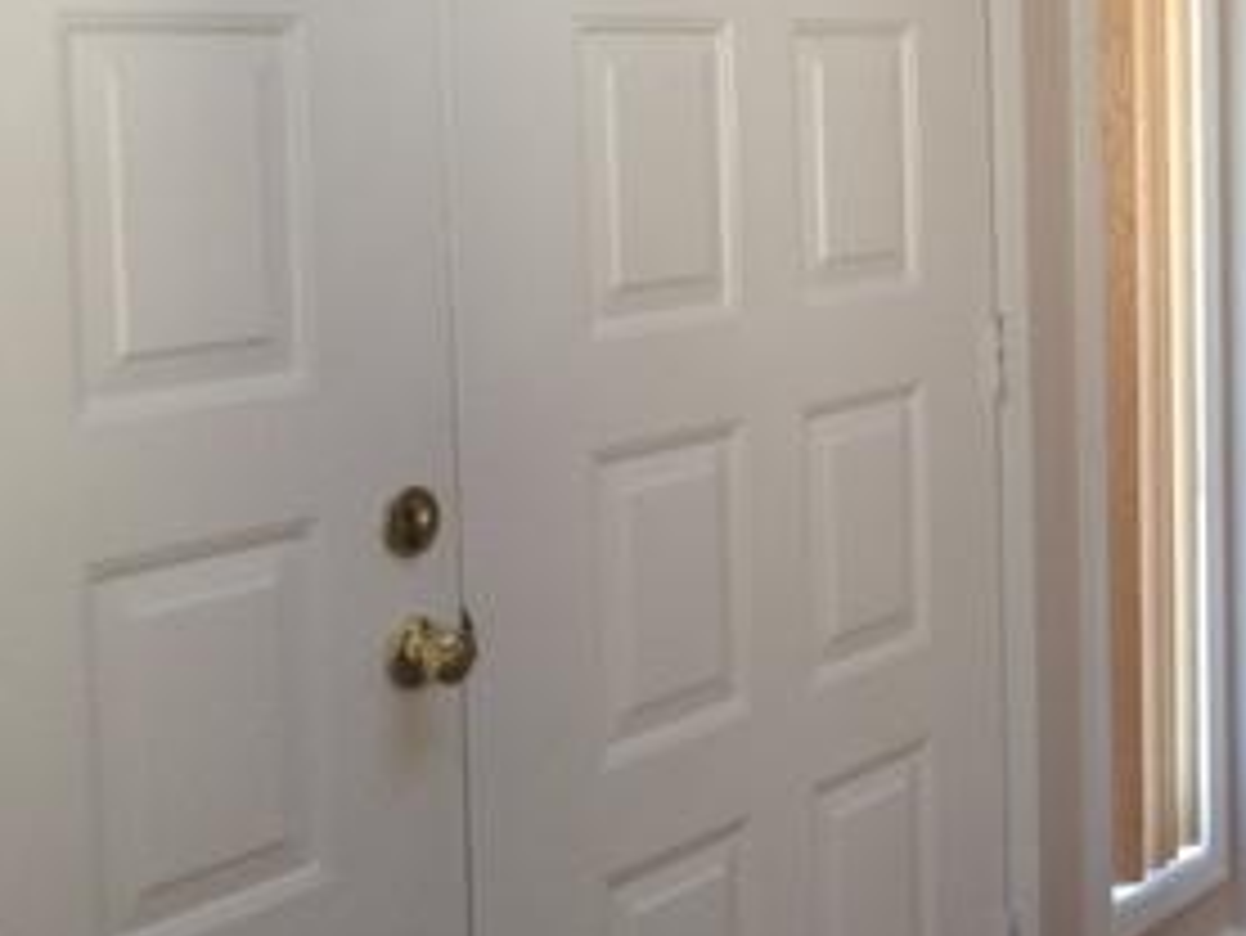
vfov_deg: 21.8
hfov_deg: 26.3
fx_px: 2413
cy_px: 234
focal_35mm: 67
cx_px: 1435
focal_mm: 4.15
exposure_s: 1/30
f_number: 2.2
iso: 160
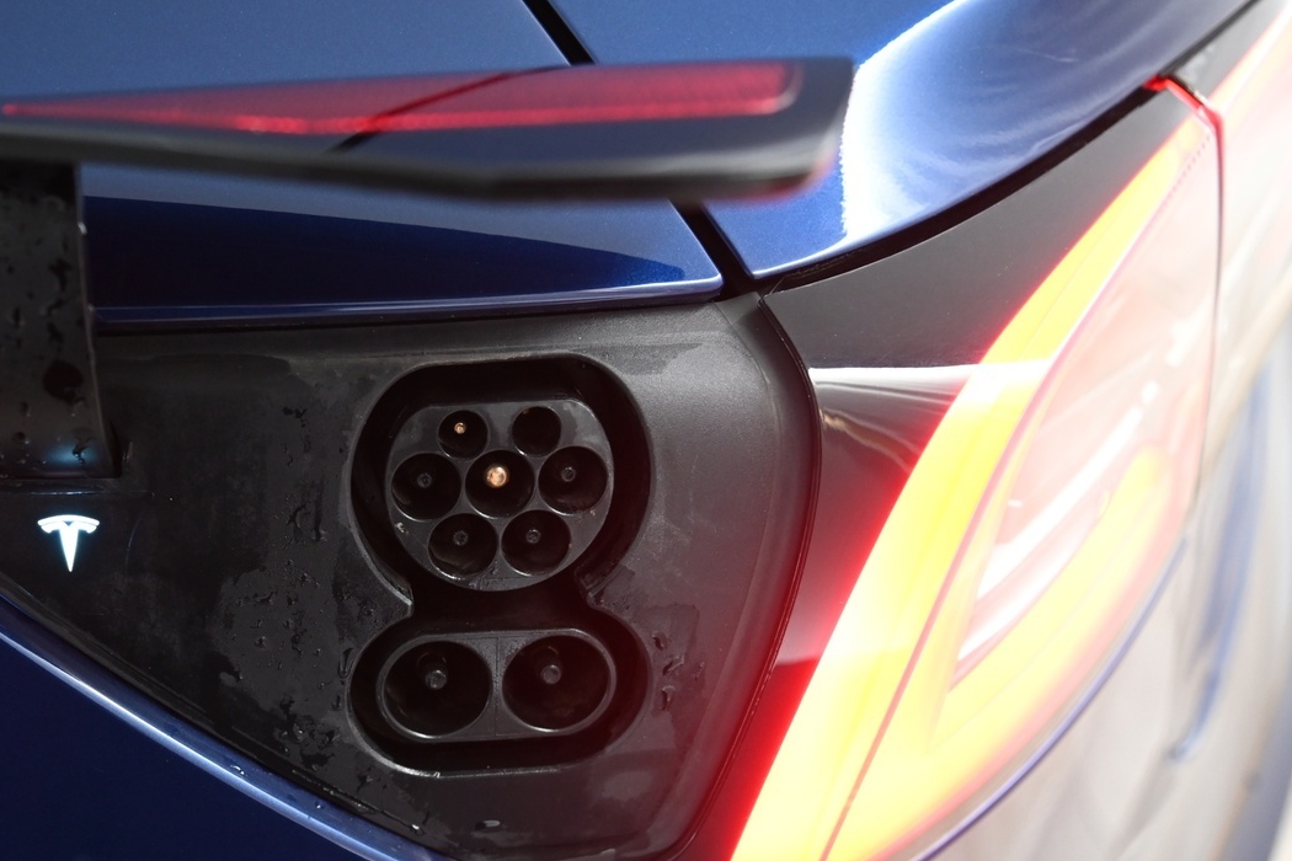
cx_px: 363
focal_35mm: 68
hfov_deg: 29.3
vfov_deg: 19.9
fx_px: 2440
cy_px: 613
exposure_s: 1/50
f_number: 4
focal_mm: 44
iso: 2000
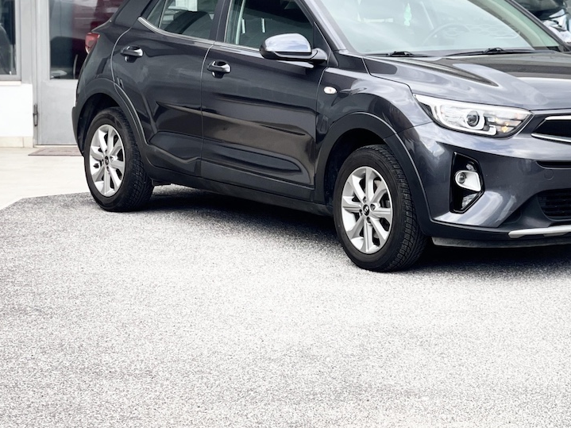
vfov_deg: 13.3
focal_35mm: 111
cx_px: 390
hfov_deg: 17.7
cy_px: 128
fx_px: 1831
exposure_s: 1/121
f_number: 2.2
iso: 32
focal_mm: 7.5
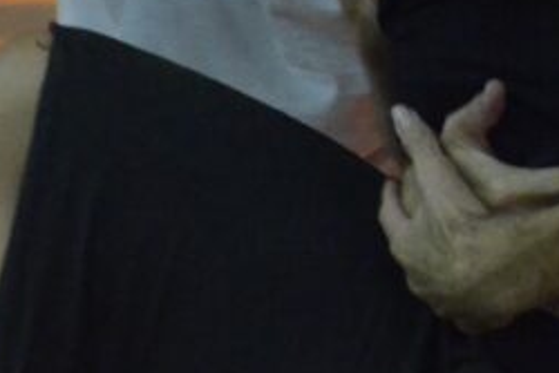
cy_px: -103
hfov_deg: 5.5
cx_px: 731
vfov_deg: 3.7
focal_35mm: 369
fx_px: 5733
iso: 6400
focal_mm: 80
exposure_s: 1/100
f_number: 5.3
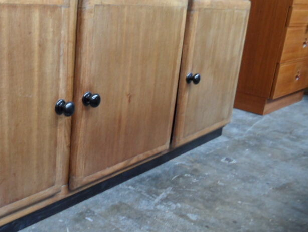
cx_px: 56
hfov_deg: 44.2
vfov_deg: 36.0
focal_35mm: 40
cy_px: 112
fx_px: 356
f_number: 3.2
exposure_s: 1/20
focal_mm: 3.9
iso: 200
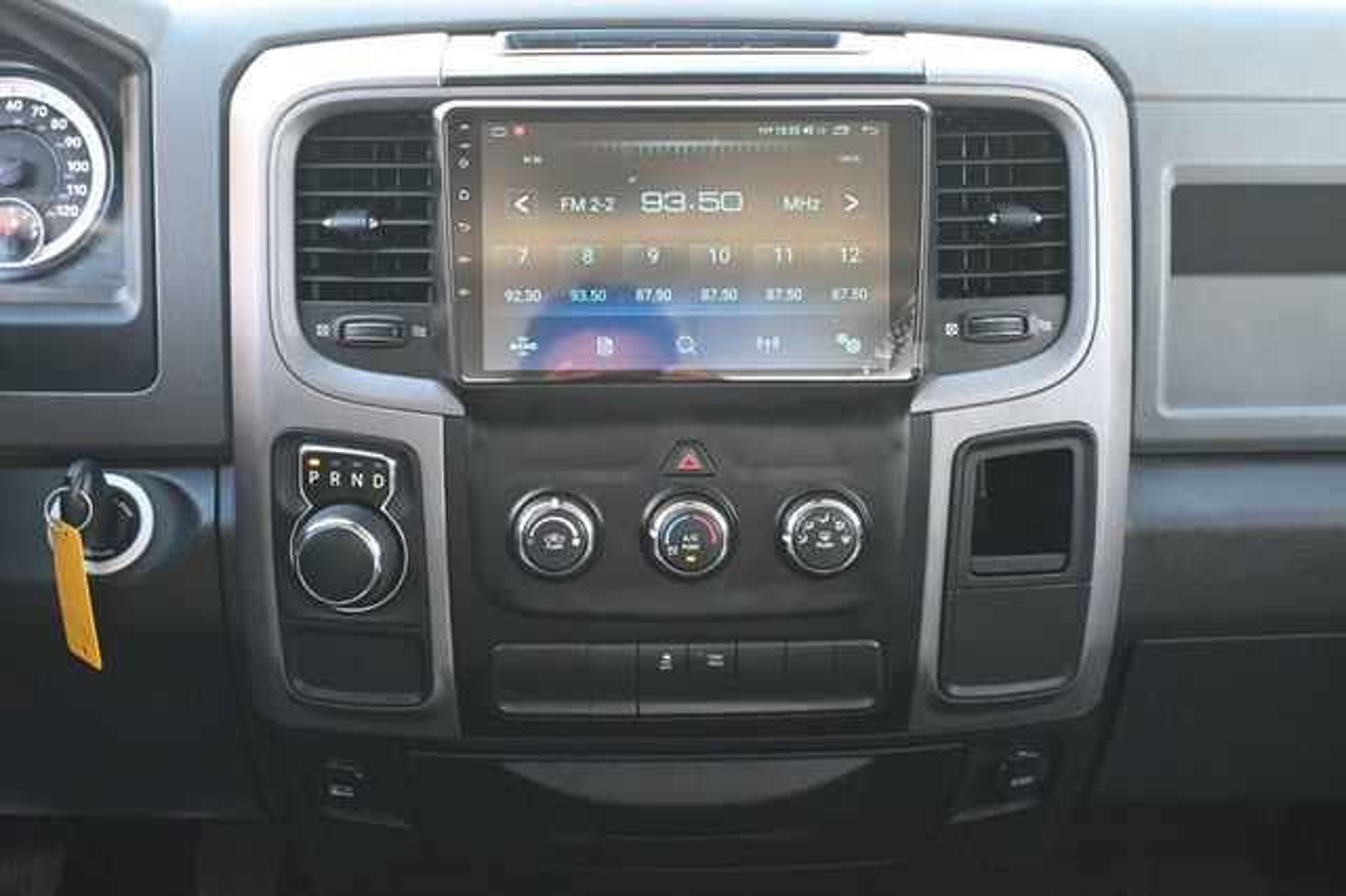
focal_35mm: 50
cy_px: 448
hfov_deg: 40.0
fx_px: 1850
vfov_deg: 27.2
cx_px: 673
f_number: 5
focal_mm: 33
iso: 2800
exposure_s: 1/125
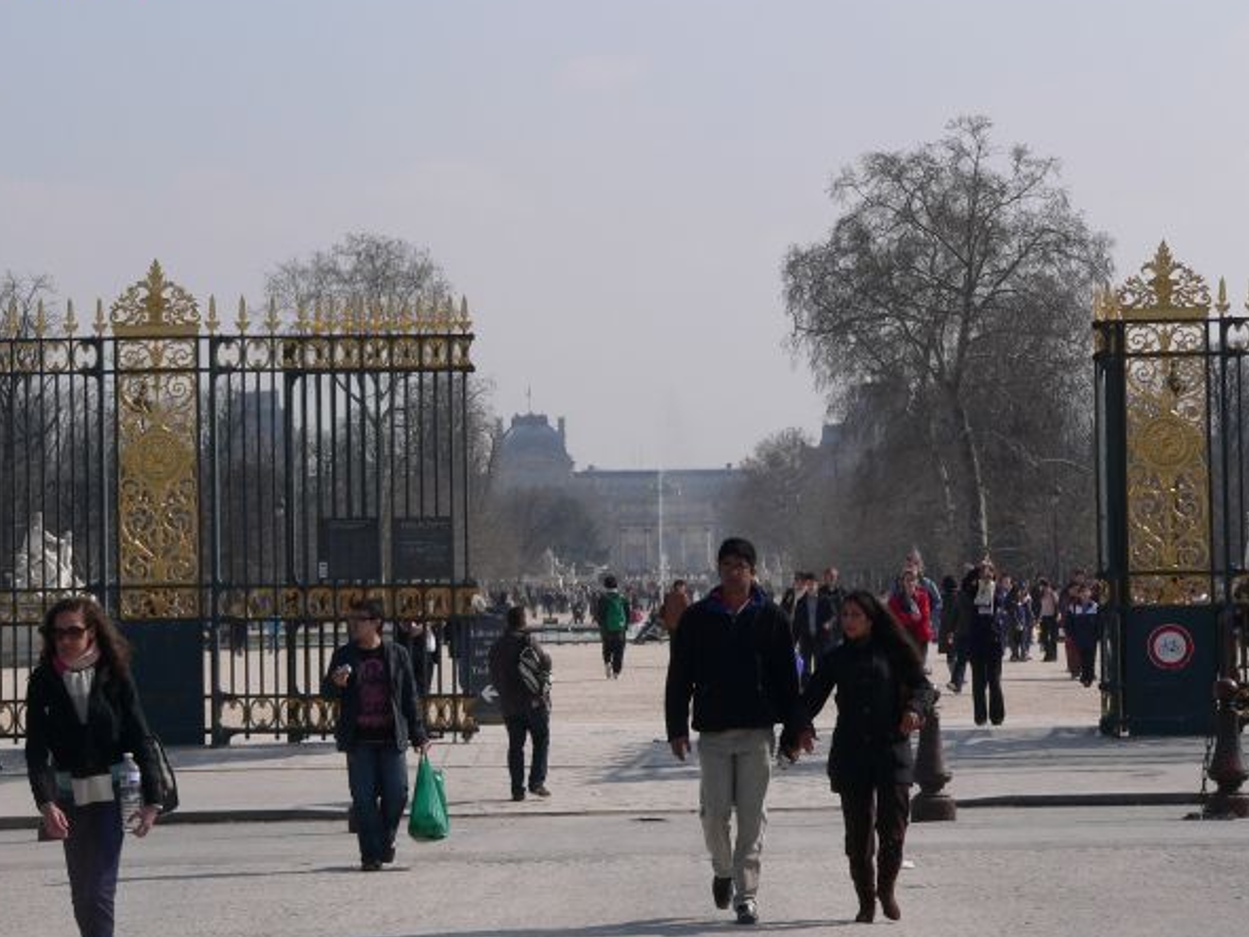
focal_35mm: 130
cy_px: 444
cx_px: 585
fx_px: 4690
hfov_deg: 15.2
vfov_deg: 11.4
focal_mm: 20
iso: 80
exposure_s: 1/640
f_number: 5.6
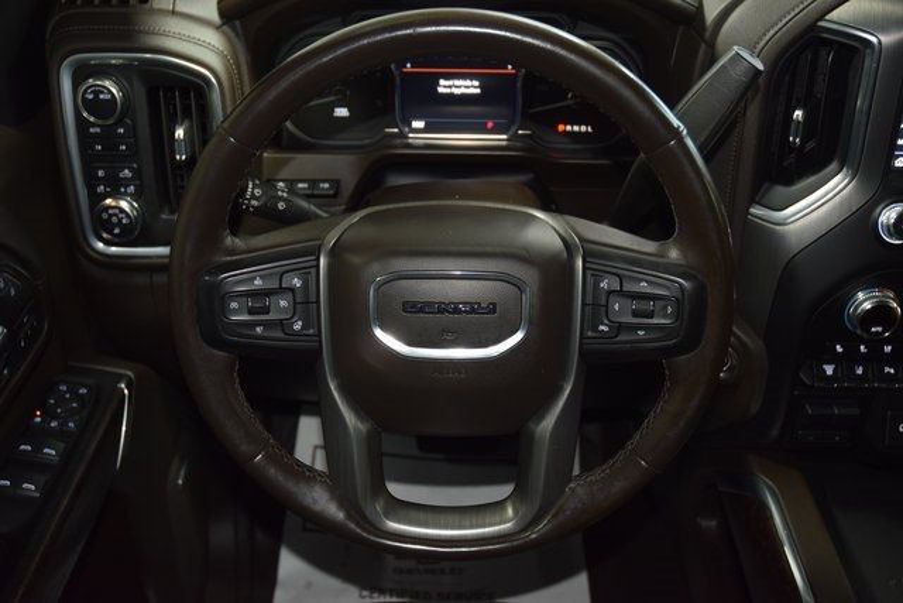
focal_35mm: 40
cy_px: 302
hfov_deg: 47.9
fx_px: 1016
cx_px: 452
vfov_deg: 33.0
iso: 1000
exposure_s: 1/20
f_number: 3.8
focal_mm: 27
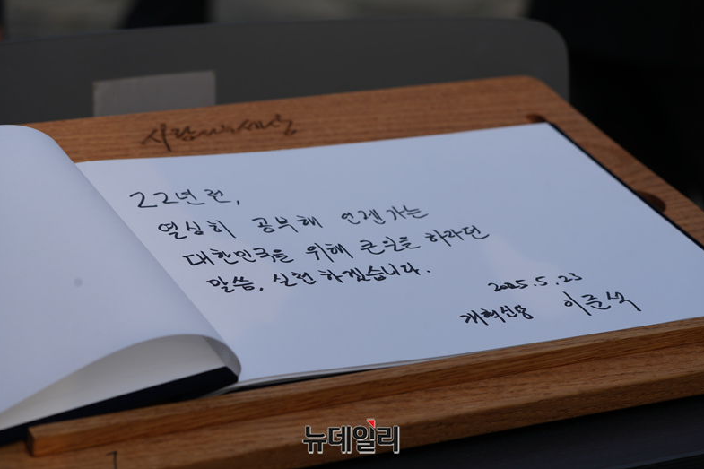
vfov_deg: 12.9
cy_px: 231
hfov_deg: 19.3
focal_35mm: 106
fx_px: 2072
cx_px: 350
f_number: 7.1
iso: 100
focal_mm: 104
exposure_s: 1/400
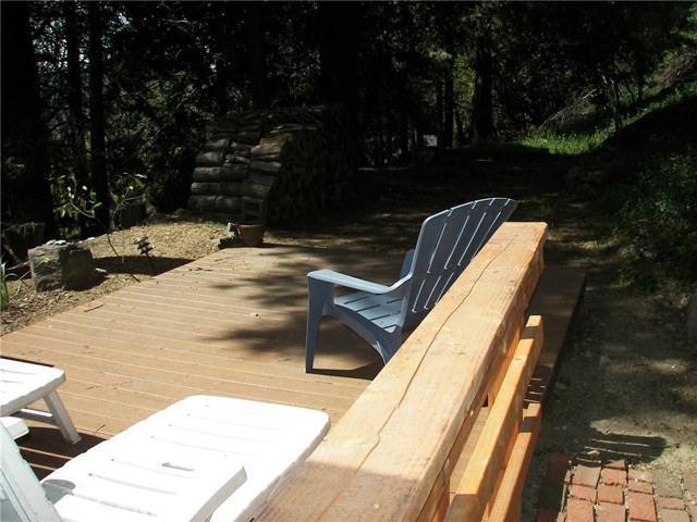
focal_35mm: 36
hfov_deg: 51.4
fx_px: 725
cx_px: 348
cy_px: 261
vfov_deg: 39.7
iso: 50
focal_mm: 6
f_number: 2.8
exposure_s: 1/800
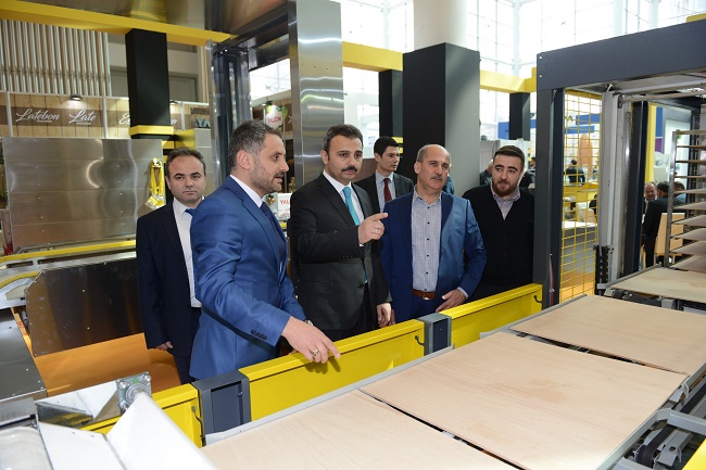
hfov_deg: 73.8
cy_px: 235
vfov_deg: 53.1
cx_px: 353
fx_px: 471
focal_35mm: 24
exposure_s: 1/200
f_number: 3.5
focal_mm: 24
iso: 320
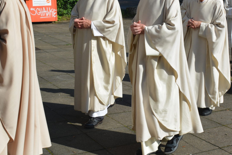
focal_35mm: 67
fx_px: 432
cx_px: 120
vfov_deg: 20.2
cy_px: 48
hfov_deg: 30.1
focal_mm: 24
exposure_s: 1/250
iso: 100
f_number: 8
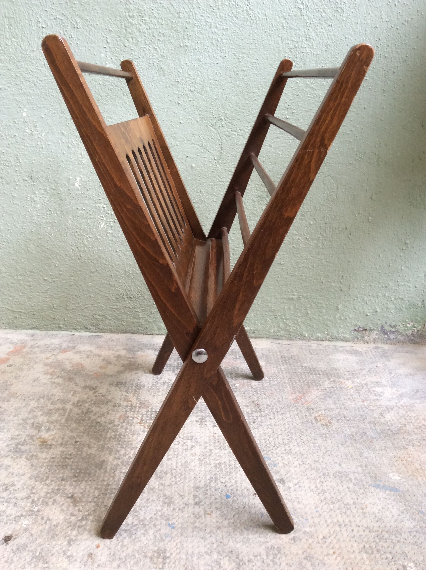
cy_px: 285
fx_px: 526
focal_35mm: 32
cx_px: 213
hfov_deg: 44.1
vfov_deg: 56.9
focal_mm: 3.3
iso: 64
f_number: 2.4
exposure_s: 1/25
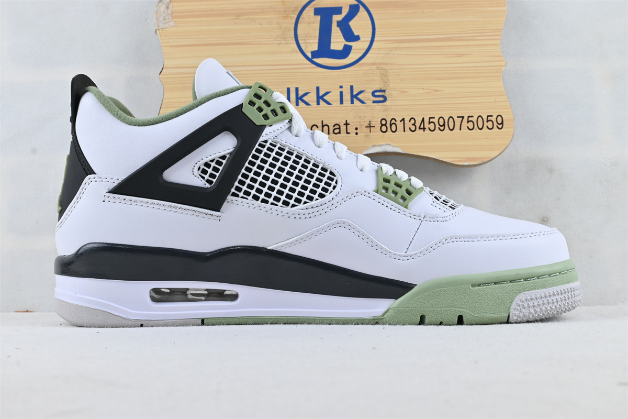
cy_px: 210
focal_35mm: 44
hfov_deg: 45.0
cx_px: 314
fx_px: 759
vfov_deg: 30.8
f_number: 10
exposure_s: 1/10
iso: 100
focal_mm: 29
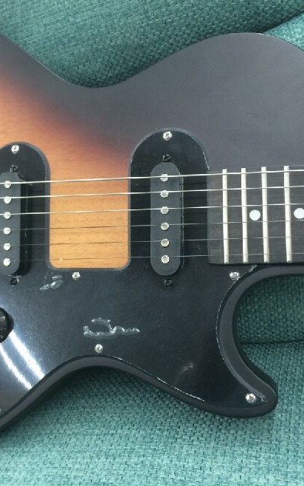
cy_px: 239
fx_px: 557
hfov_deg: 29.9
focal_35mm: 42
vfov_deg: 47.2
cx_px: 63
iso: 100
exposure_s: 1/30
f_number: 2.2
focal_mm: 4.15
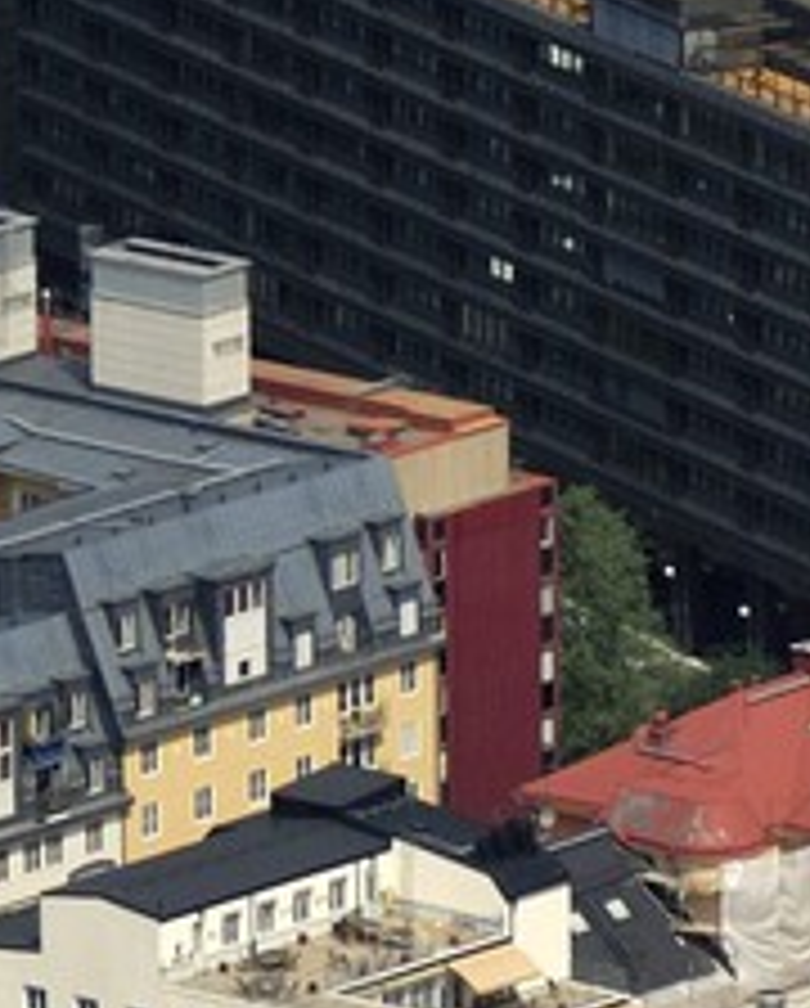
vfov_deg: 1.9
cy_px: 2198
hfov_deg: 1.5
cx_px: 2830
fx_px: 30542
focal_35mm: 1022
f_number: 2.8
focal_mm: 102
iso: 100
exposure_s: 1/3200
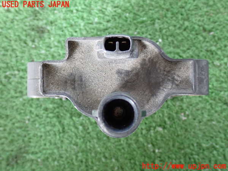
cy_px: 86
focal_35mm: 41
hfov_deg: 45.8
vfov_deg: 35.1
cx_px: 114
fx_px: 270
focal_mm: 7.31
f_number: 2.8
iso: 800
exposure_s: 1/40
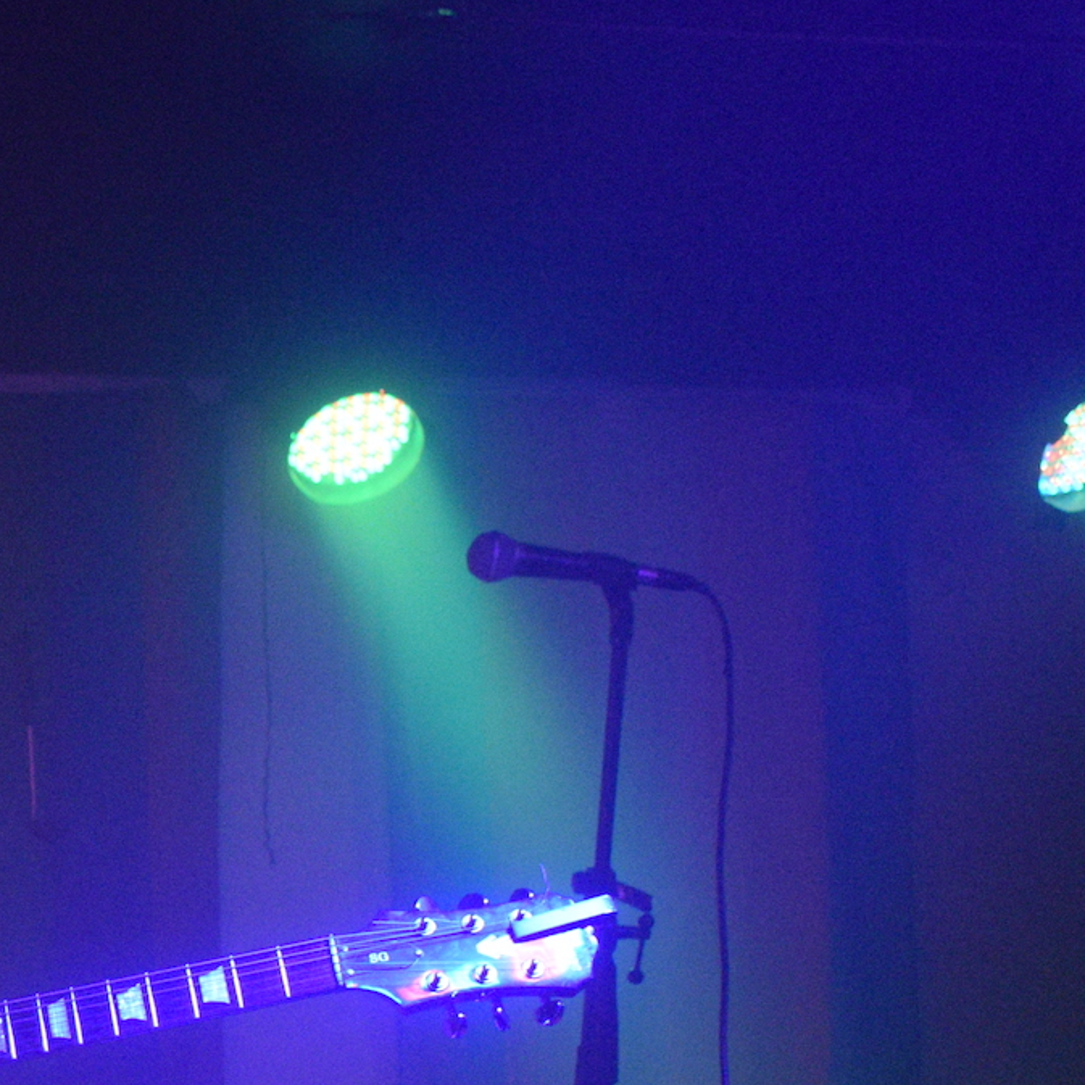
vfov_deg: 21.4
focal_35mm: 80
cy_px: 840
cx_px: -376
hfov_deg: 19.7
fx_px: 2837
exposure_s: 1/60
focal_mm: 22
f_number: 3.8
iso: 4500
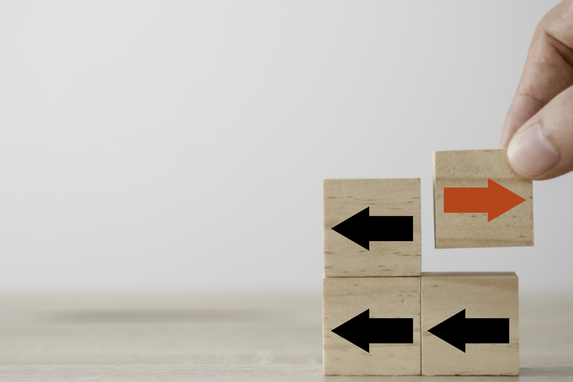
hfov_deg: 15.8
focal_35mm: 130
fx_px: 2069
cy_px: 162
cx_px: 254
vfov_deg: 10.5
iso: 100
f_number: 2.8
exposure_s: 1/125
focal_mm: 60
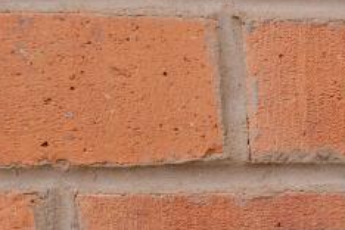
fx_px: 546
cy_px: 332
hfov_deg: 30.9
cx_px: 388
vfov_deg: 20.7
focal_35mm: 57
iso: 200
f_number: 3.6
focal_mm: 8.9
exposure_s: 1/240
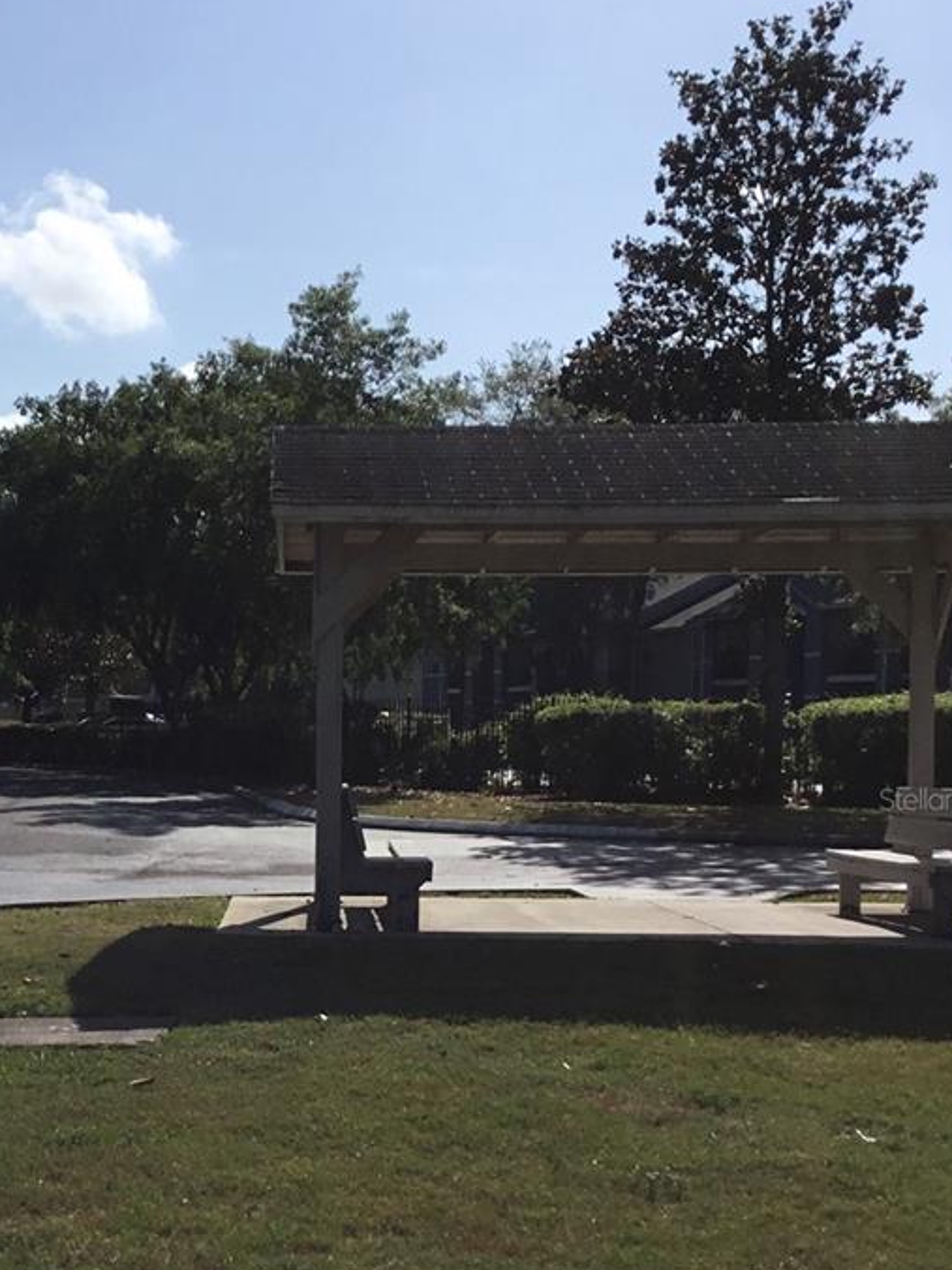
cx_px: 167
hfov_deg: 26.0
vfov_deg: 34.7
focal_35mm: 55
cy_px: 798
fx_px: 2017
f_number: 2.4
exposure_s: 1/3401
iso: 25
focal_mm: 3.3
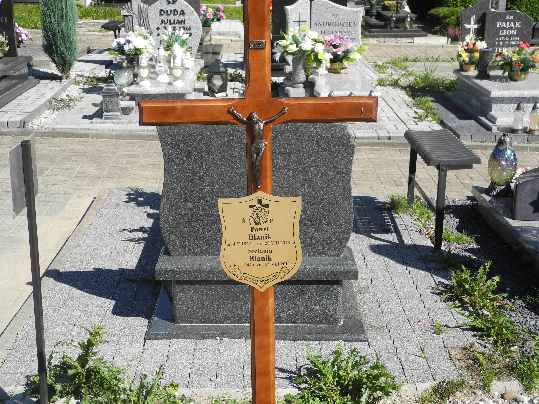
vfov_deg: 26.6
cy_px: 202
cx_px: 270
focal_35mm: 55
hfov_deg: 34.9
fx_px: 856
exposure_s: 1/800
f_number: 3.5
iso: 100
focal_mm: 11.8
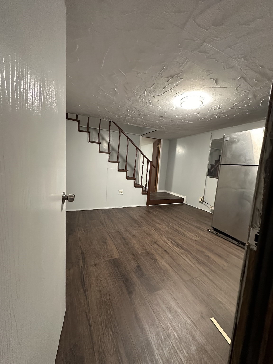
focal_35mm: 14
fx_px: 147
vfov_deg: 102.1
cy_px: 182
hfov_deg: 85.7
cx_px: 136
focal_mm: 2.22
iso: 500
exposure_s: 1/60
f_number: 2.2
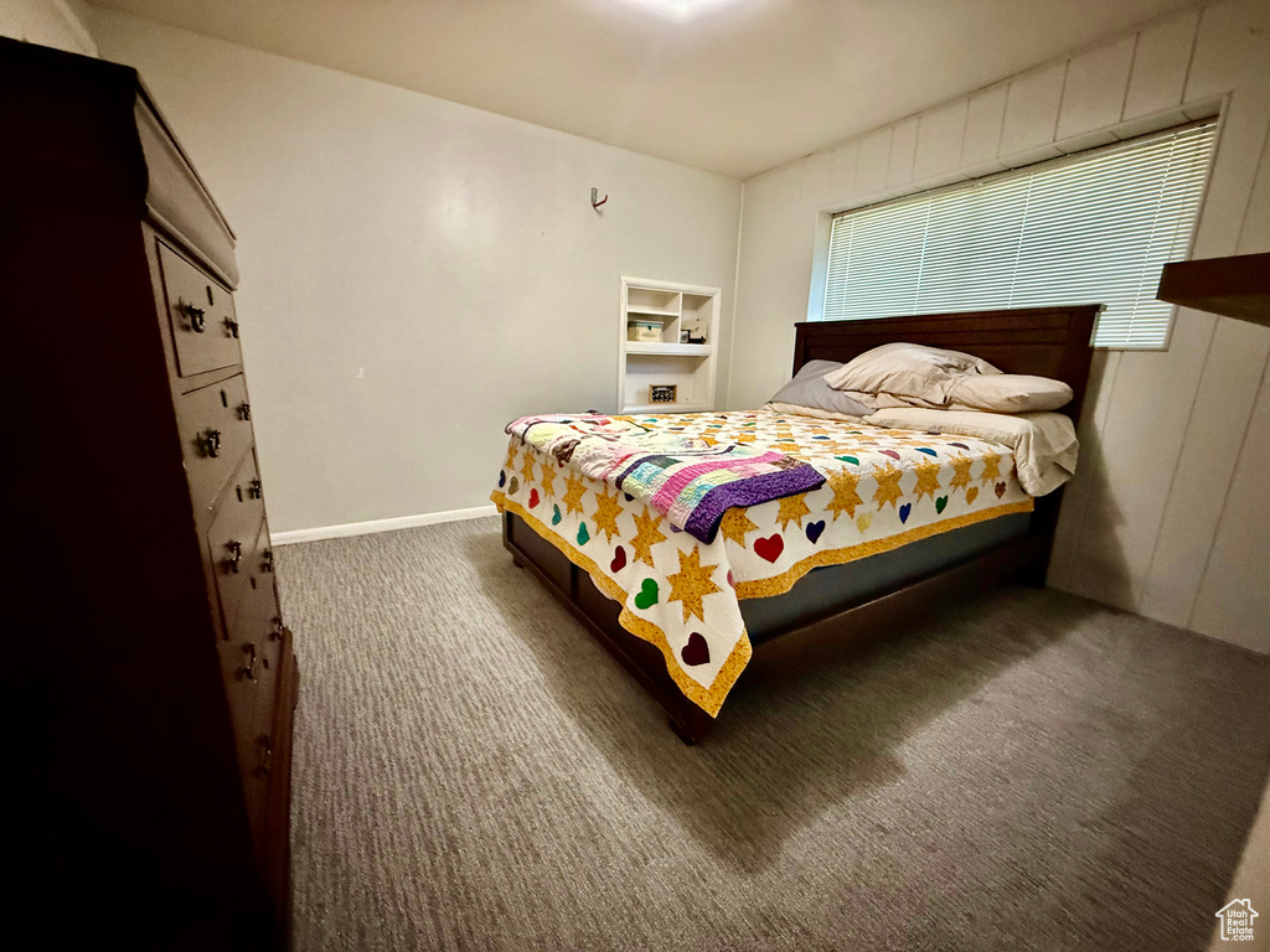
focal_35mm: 14
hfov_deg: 102.1
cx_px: 635
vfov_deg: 85.7
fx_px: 514
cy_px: 476
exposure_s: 1/40
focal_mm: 2.22
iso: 1000
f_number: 2.2
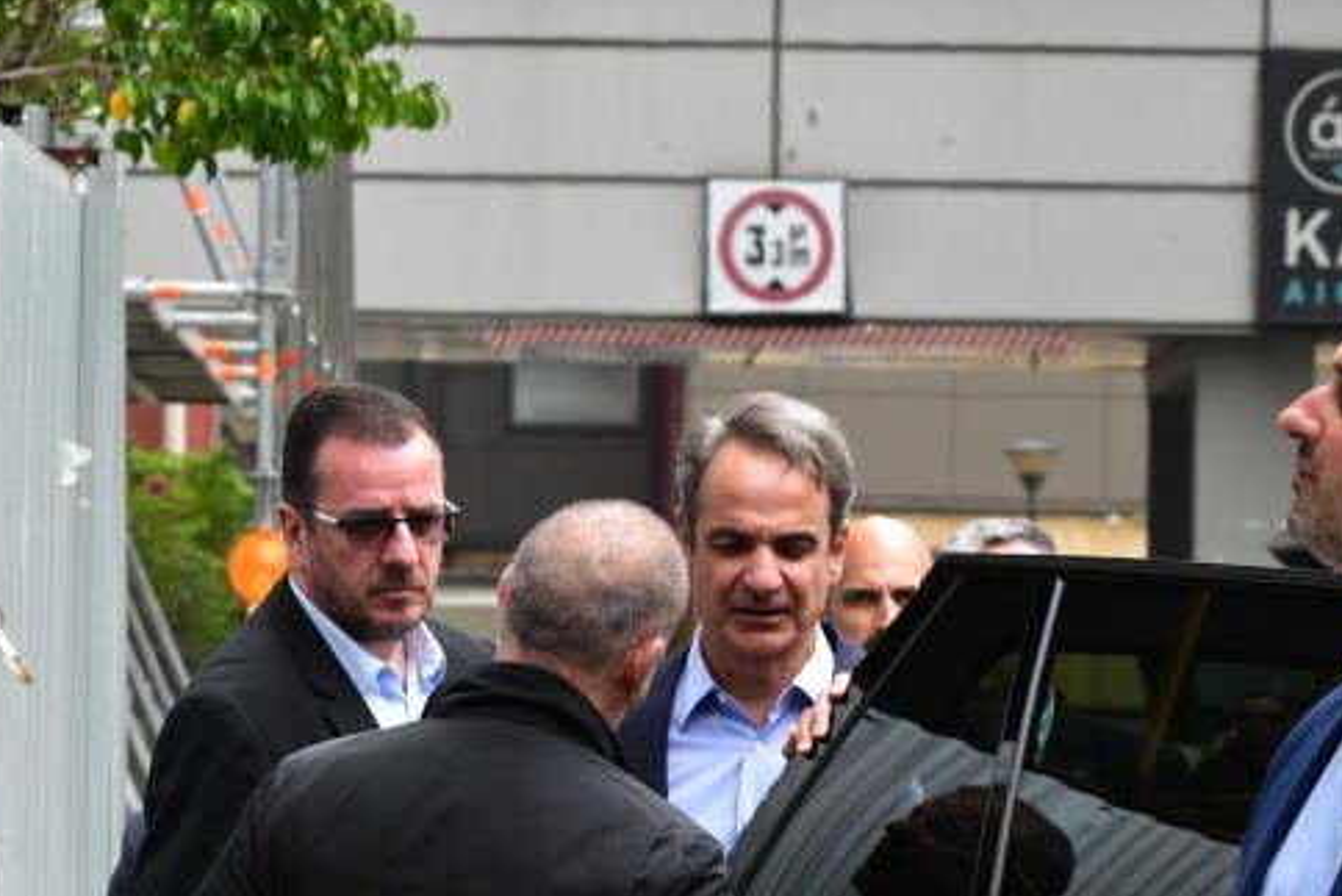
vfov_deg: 3.4
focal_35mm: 409
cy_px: 508
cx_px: 785
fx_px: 15250
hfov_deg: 5.0
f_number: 16
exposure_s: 1/320
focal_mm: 200
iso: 2500
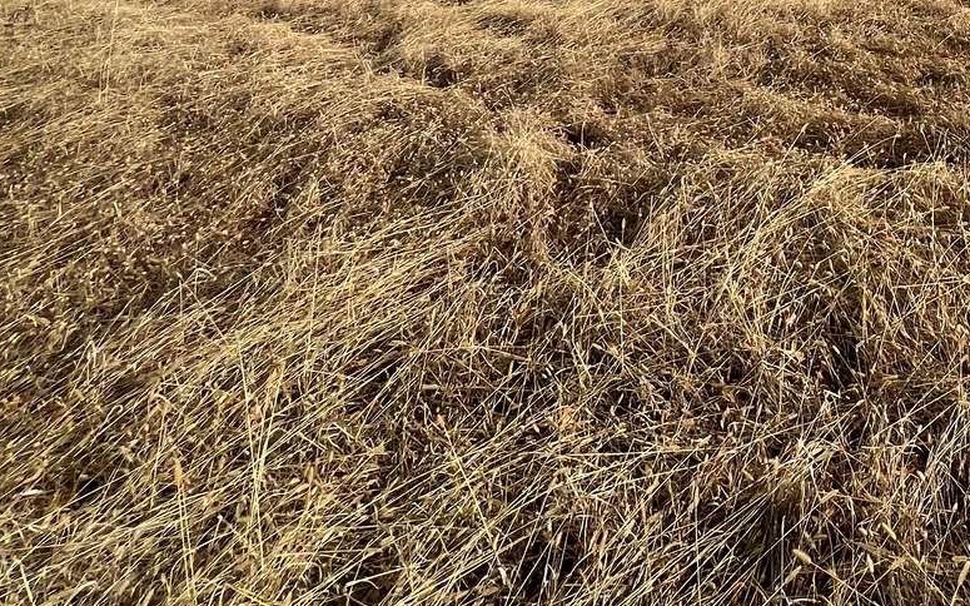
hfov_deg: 46.2
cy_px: -177
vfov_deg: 31.0
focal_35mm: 32
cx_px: 1038
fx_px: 846
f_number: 1.8
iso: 32
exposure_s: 1/1754
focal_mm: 1.57
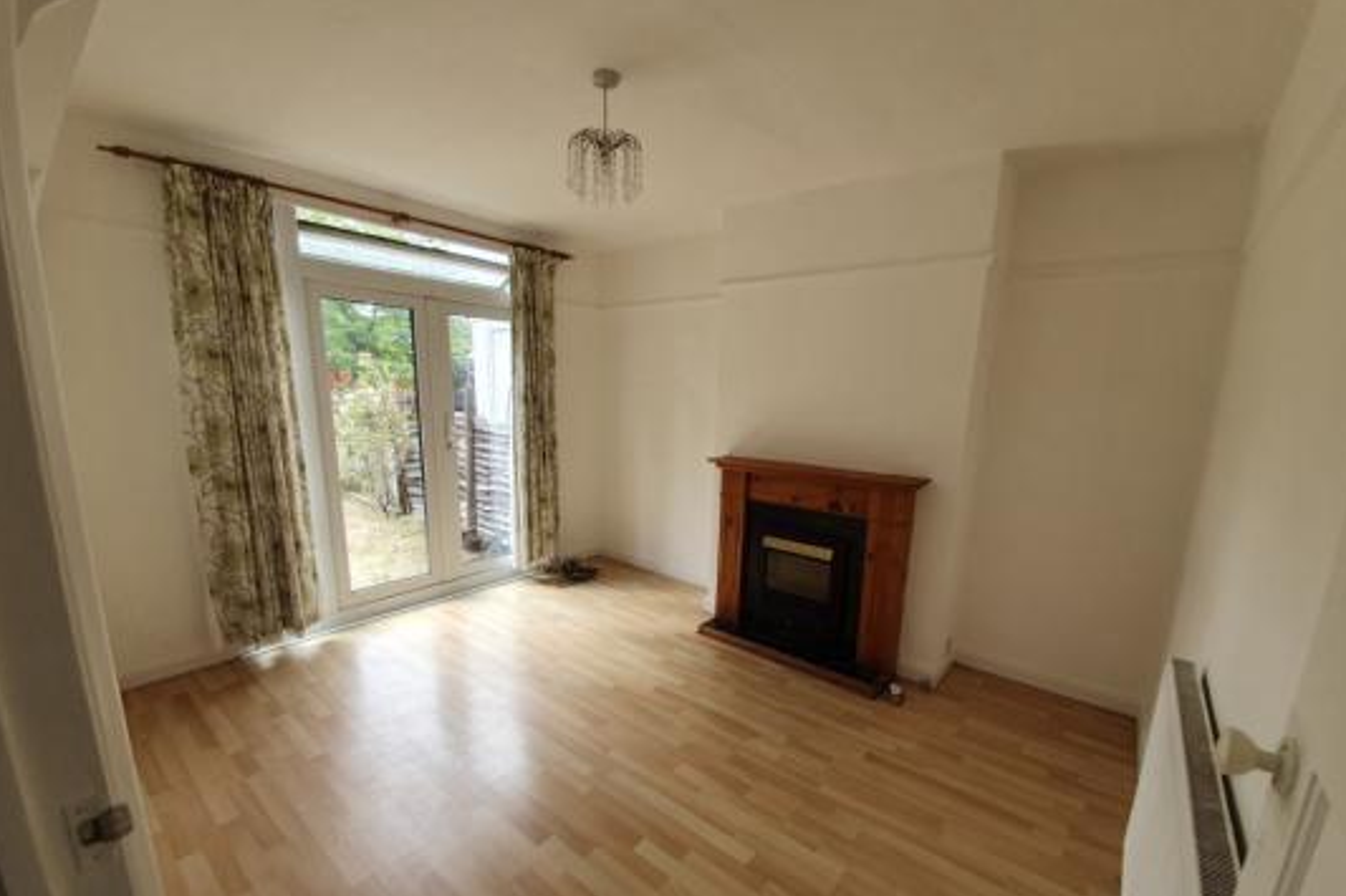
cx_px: 684
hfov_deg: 104.3
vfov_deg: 80.7
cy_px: 510
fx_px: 523
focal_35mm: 14
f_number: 2.2
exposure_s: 1/120
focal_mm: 1.8
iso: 50
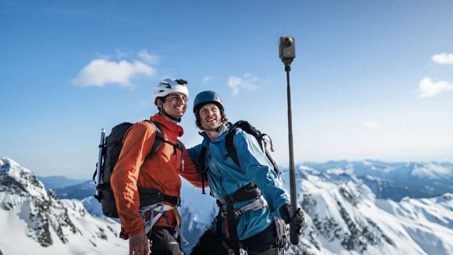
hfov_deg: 71.9
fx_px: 312
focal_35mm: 26
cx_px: 224
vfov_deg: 44.3
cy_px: 112
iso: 100
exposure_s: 1/500
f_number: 1.4
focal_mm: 24
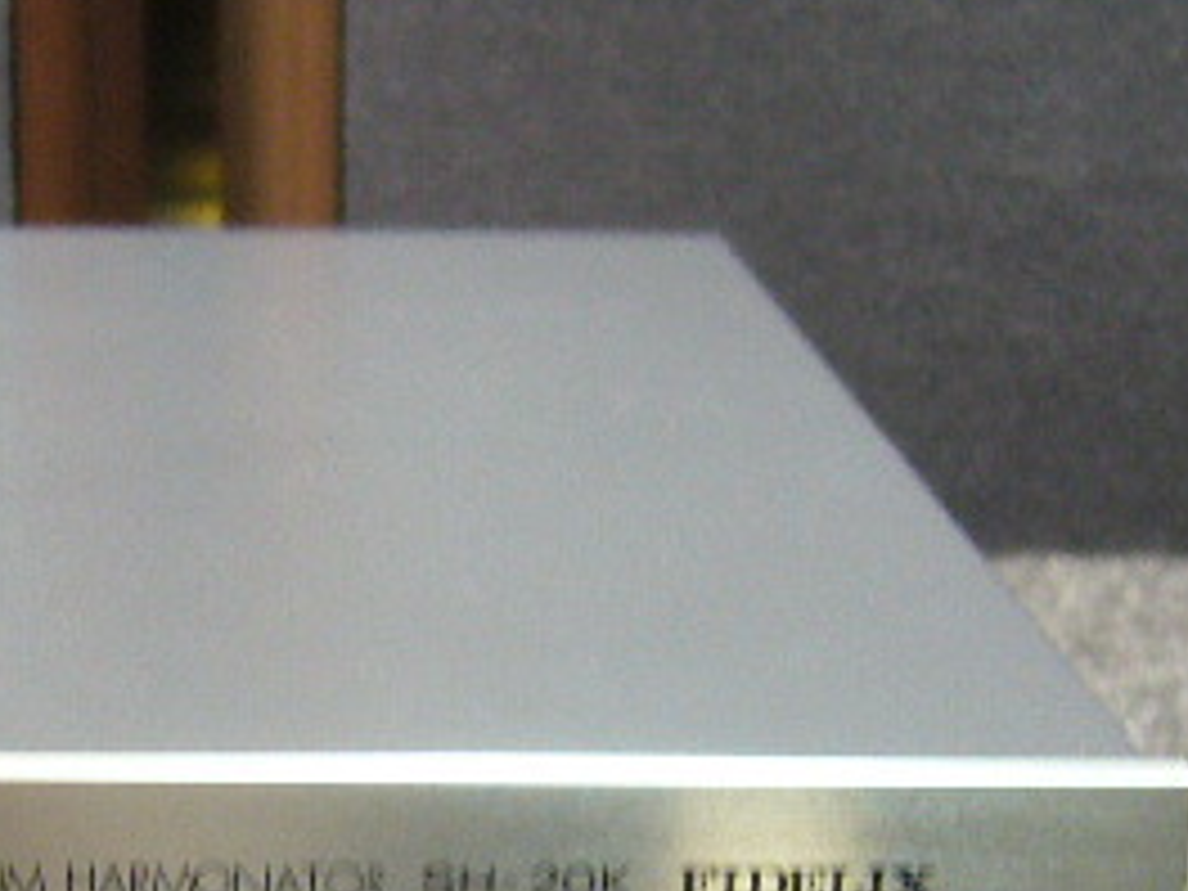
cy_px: 832
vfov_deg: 17.1
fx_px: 2917
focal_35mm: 85
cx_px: 338
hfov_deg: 22.9
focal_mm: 5.8
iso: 200
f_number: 2.8
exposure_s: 1/10
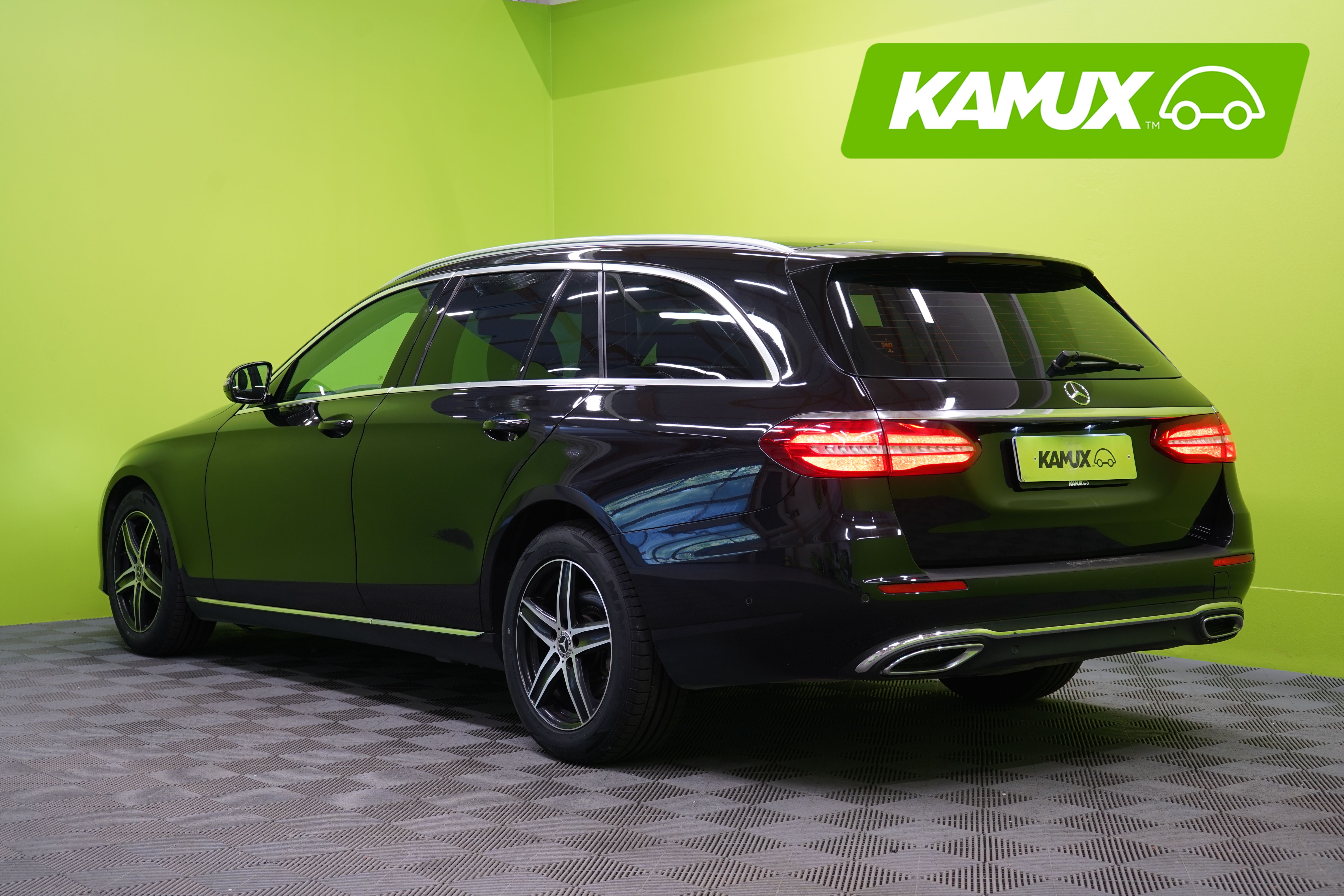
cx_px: 672
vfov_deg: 25.5
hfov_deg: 37.5
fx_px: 1979
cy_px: 448
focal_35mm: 53
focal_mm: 53
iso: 400
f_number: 5.6
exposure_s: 1/25
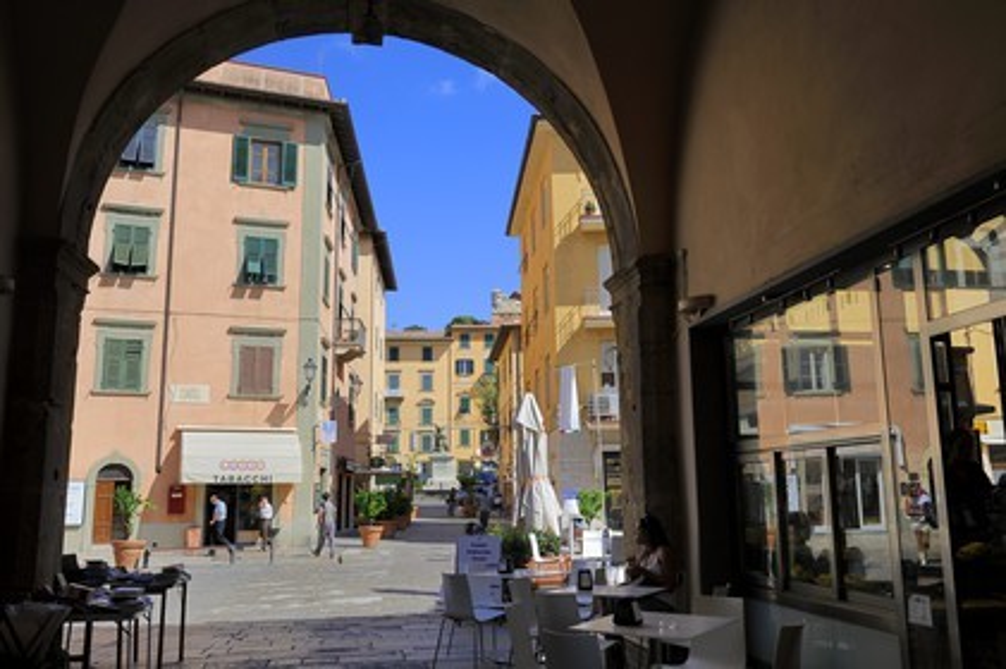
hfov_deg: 60.3
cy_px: 334
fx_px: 866
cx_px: 503
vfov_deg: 42.3
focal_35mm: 31
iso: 200
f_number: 11
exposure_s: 1/200
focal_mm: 31
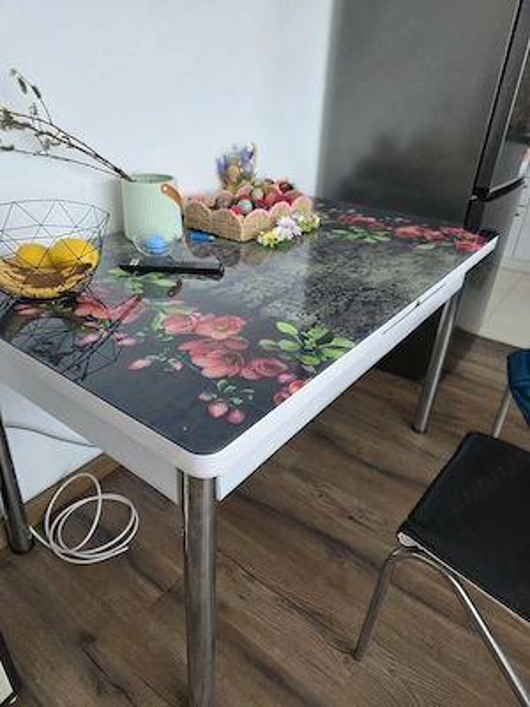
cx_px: 265
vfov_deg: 73.9
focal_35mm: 23
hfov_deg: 58.9
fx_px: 470
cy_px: 354
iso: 200
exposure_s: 1/182
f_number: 1.7
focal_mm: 6.3
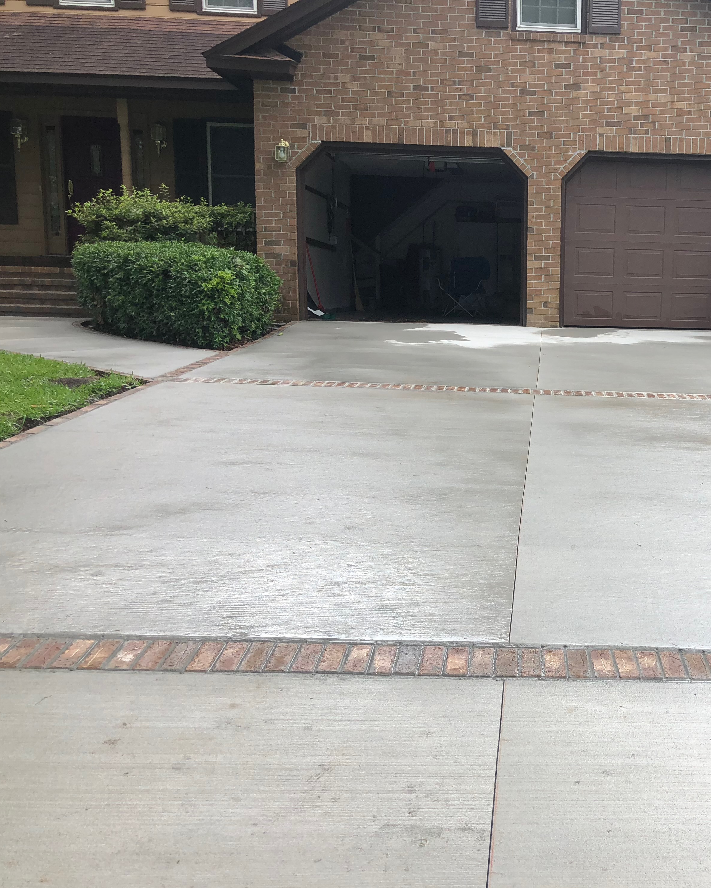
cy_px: 448
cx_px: 588
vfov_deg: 49.1
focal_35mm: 37
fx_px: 973
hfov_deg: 38.3
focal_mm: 3.99
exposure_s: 1/665
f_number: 1.8
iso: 20
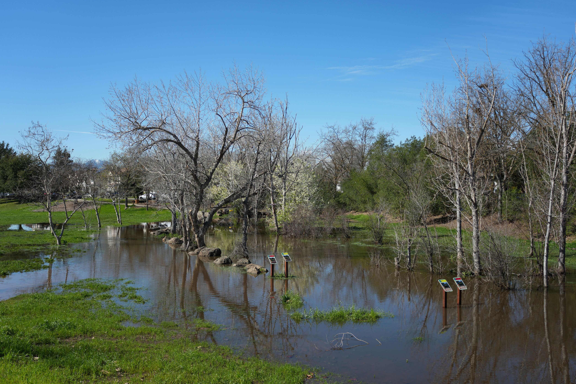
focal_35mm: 35
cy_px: 193
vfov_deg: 37.9
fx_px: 560
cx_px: 280
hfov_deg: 54.4
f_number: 4.5
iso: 160
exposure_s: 1/1250
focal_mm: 34
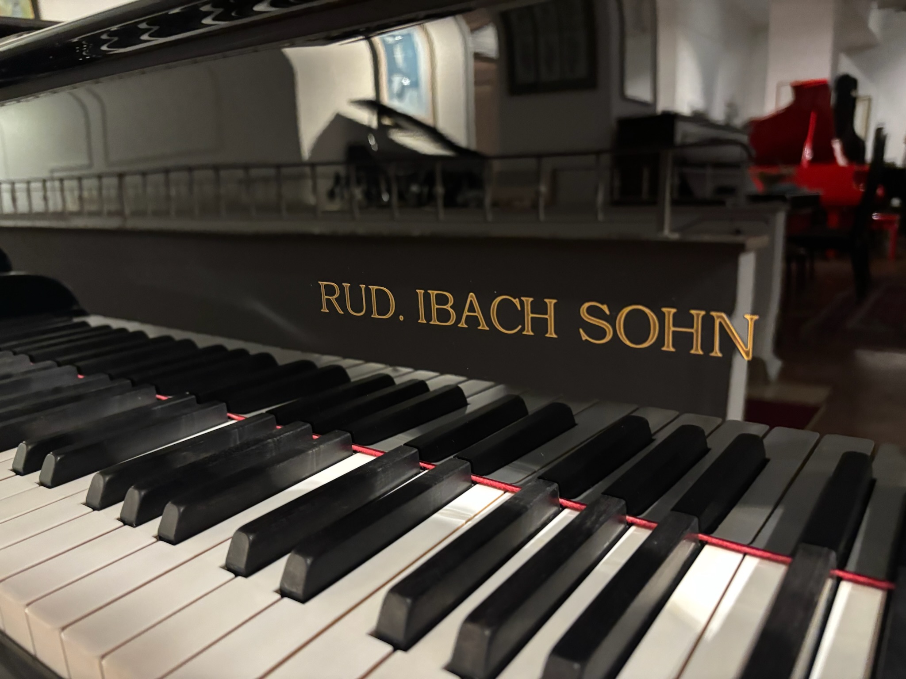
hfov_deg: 67.3
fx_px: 680
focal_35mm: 26
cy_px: 340
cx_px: 453
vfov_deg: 53.1
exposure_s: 1/25
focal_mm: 5.96
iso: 800
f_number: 1.6
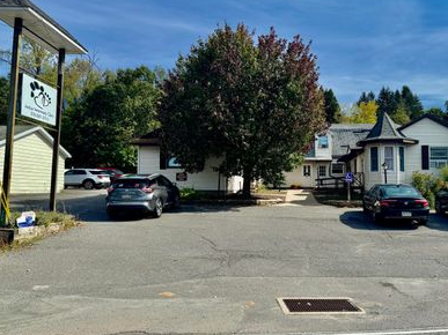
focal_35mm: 31
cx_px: 276
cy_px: 167
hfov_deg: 57.8
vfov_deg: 45.4
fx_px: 401
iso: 80
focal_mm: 6.76
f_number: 1.78
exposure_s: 1/5348
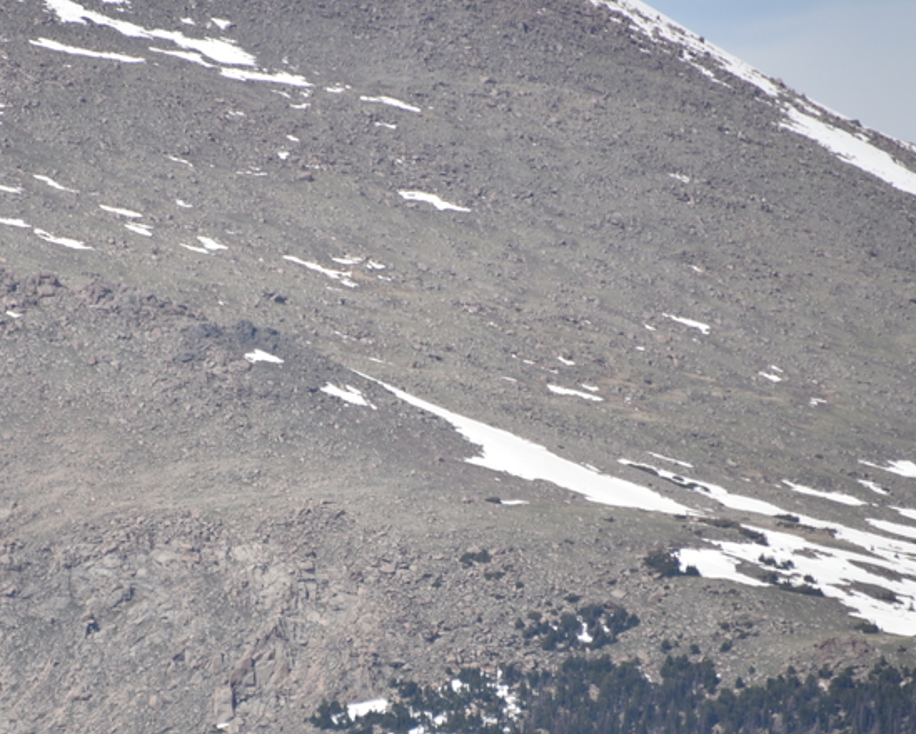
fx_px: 17797
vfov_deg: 2.4
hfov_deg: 2.9
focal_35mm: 656
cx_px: 245
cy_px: 485
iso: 100
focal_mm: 300
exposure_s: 1/640
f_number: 5.6
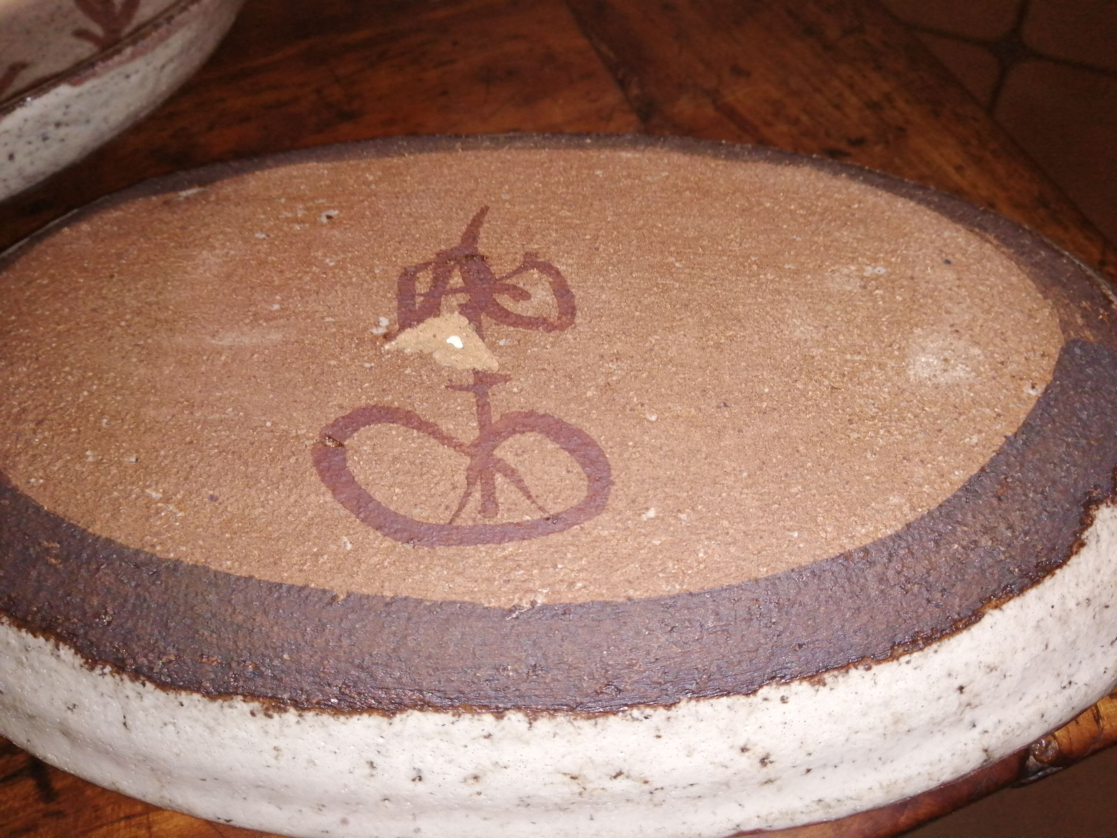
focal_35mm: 26
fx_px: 839
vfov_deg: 53.1
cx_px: 558
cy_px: 419
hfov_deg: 67.3
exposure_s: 1/100
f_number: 1.8
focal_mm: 3.46
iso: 100
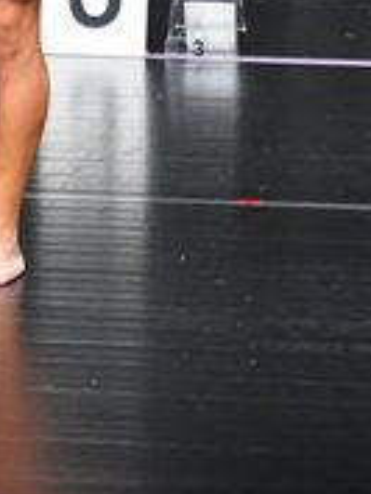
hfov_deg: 1.4
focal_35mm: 1072
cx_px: -623
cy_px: -204
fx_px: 15301
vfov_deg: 1.8
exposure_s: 1/400
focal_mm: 170
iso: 5000
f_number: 5.6
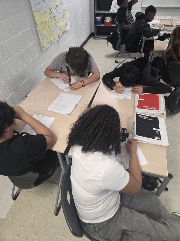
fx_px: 159
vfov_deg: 73.9
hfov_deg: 58.9
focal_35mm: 23
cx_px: 90
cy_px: 120
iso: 400
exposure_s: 1/120
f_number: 1.8
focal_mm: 5.4
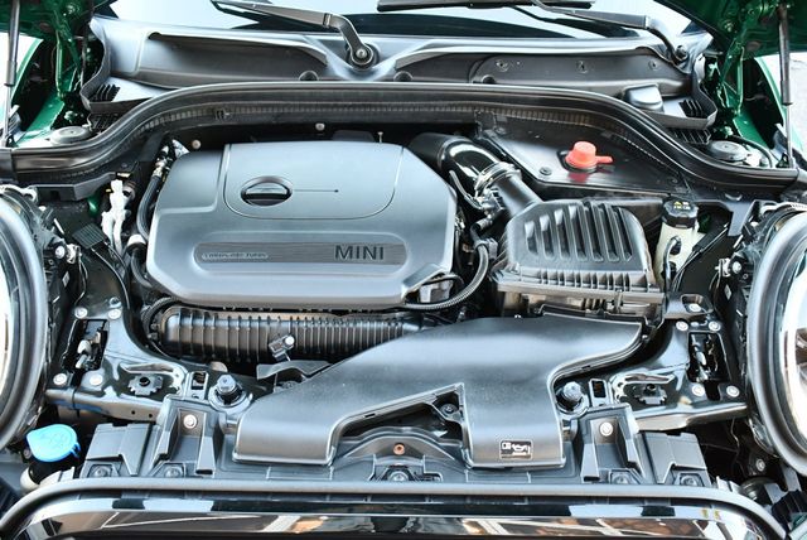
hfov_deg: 53.1
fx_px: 808
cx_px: 404
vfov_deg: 36.9
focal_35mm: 36
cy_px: 270
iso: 1100
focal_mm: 18
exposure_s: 1/125
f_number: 3.5
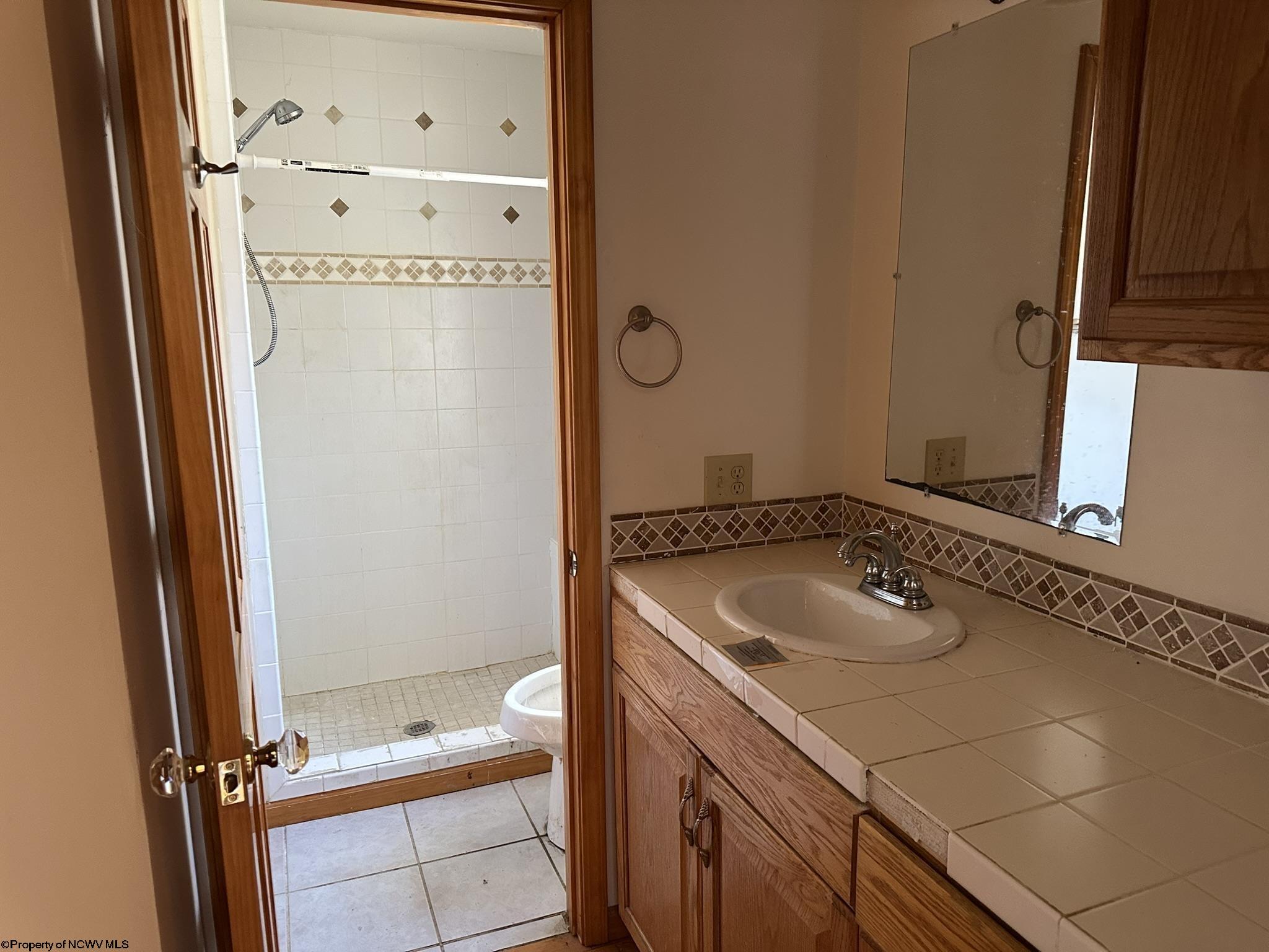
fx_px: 880
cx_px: 634
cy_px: 476
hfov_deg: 71.6
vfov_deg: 56.8
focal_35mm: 24
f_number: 1.78
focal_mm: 6.86
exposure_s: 1/60
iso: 400
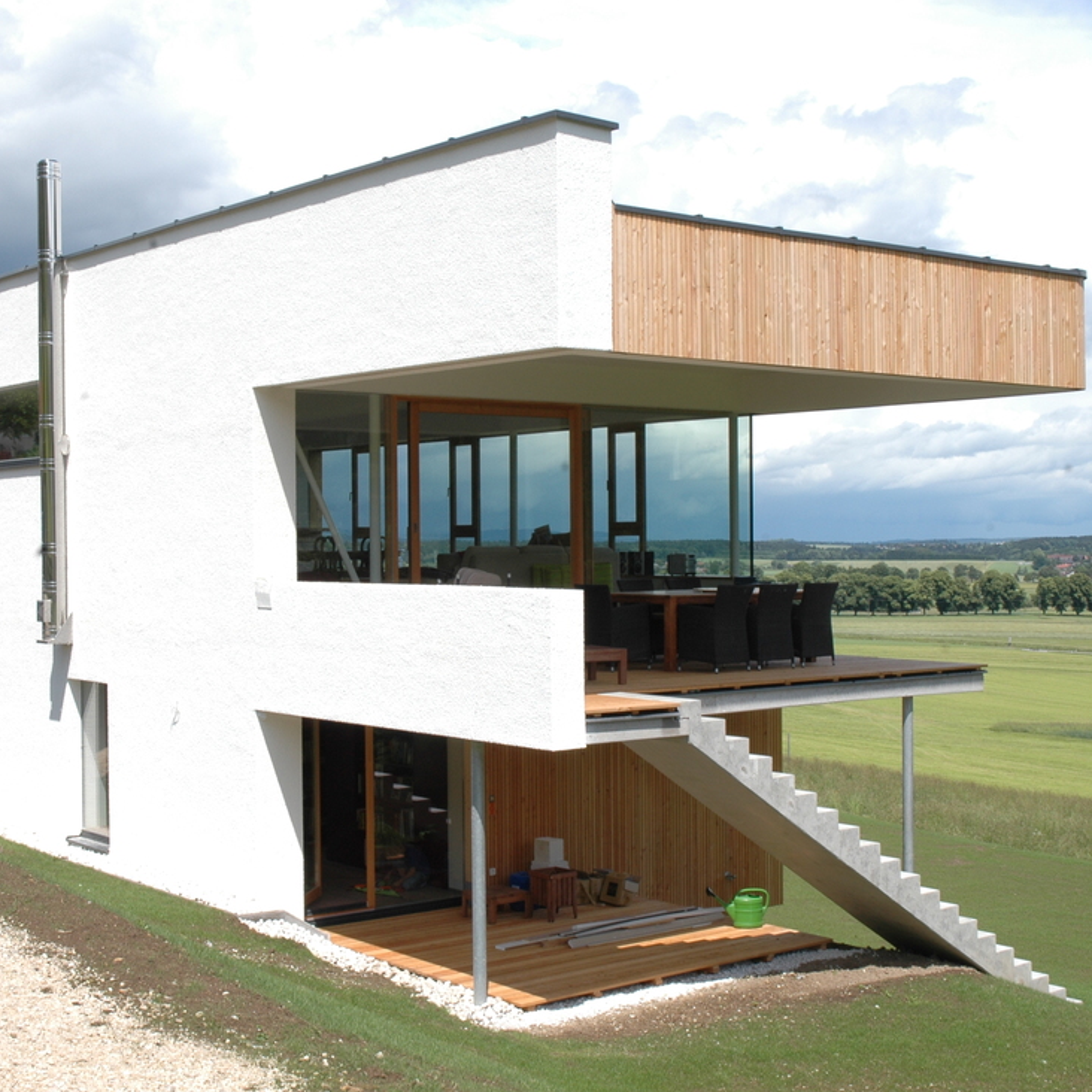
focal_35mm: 53
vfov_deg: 32.4
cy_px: 541
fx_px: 1879
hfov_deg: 32.4
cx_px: 486
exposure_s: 1/80
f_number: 18
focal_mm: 27
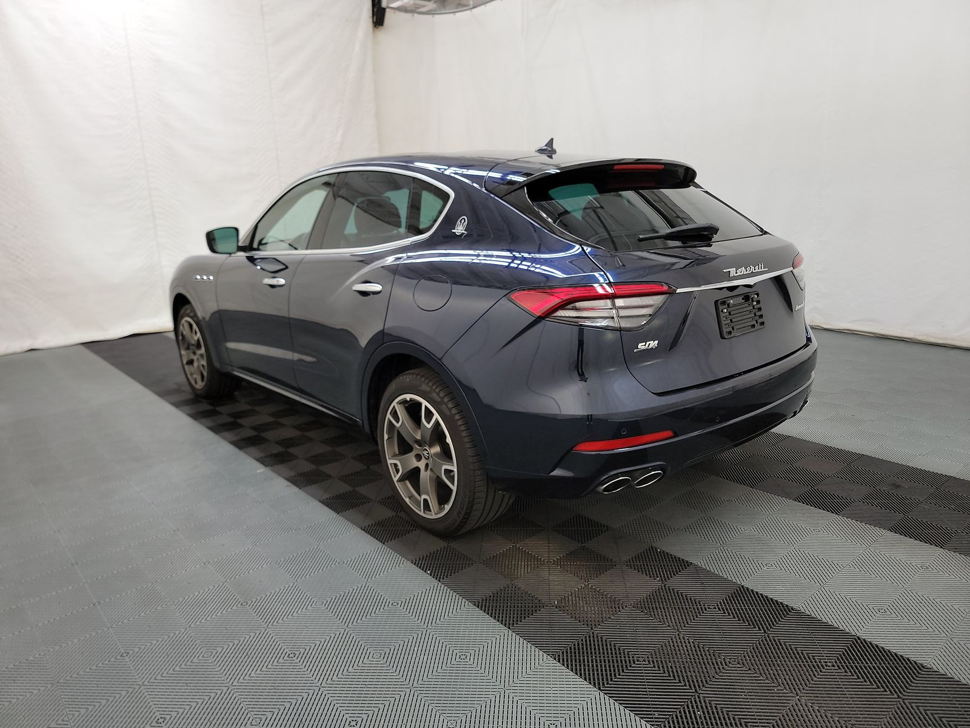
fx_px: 673
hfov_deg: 71.6
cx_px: 485
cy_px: 364
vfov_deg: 56.8
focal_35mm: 24
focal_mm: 6.7
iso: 228
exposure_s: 1/59
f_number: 1.8
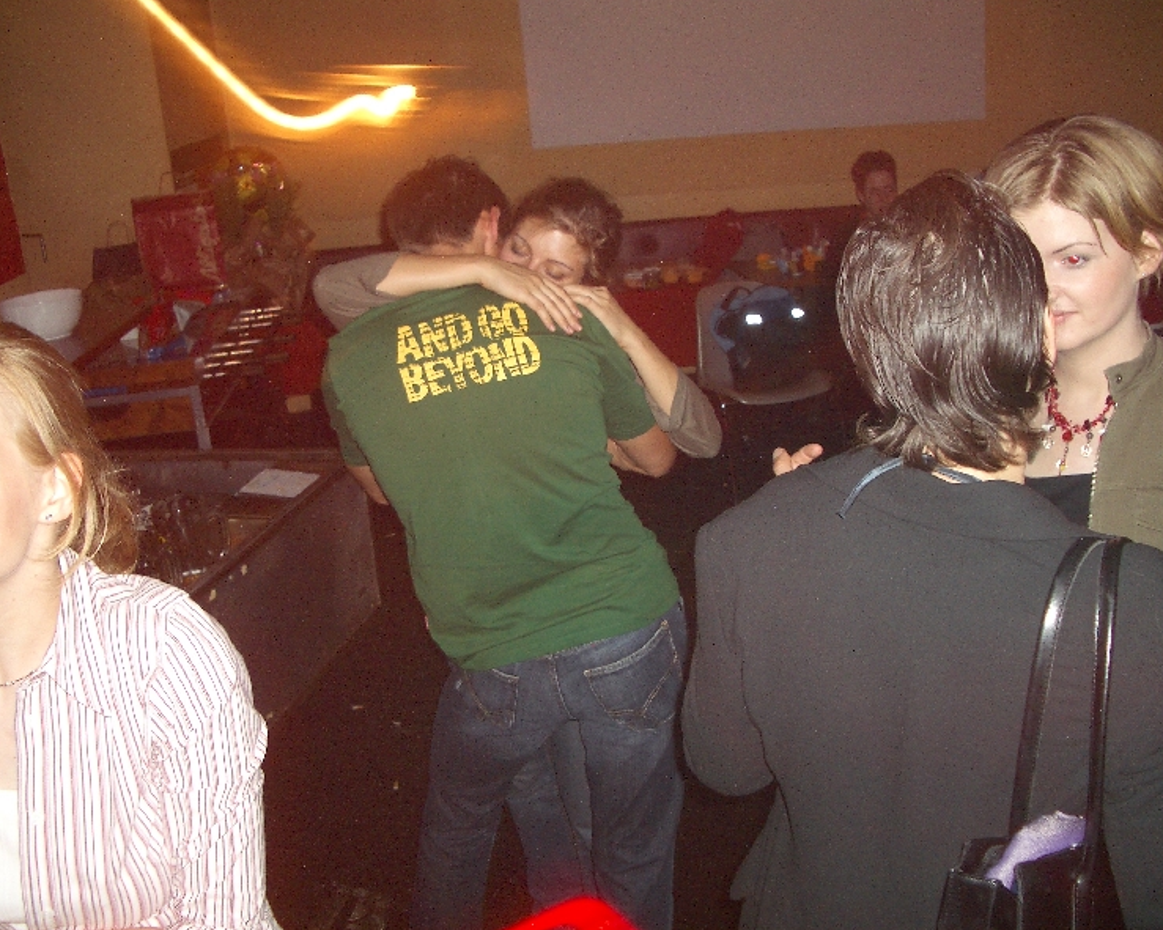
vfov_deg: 40.1
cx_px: 560
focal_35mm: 37
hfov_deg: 49.1
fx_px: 1273
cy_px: 464
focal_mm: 5.8
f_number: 2.6
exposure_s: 4
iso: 100
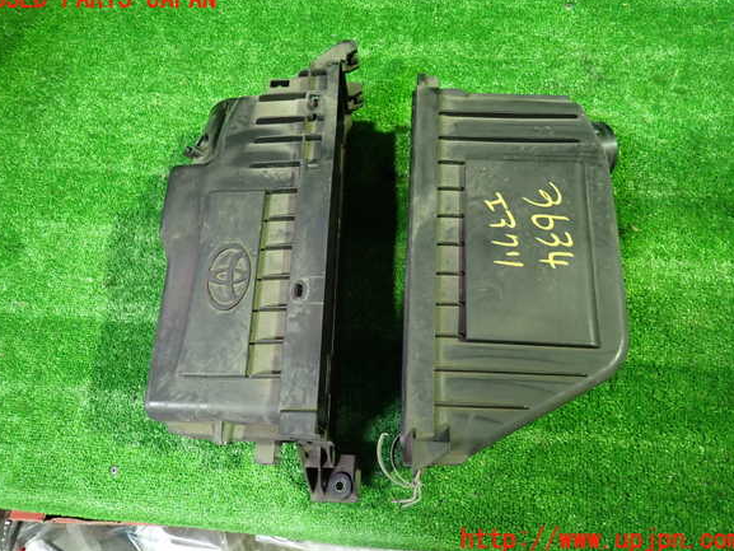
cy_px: 270
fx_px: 551
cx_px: 366
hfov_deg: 67.3
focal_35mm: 26
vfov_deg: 53.1
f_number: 2
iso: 800
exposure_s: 1/30
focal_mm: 4.5
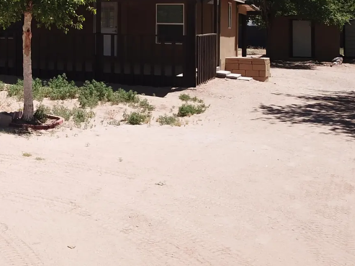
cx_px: -9
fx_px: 615
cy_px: -4
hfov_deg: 29.8
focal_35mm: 60
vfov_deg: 23.3
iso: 100
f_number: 2.2
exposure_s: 1/1200
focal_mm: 4.73
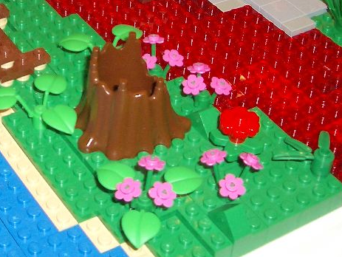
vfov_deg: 16.7
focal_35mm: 87
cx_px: 63
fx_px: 860
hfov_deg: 22.2
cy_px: 12
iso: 100
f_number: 2.6
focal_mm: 5.8
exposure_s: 1/60
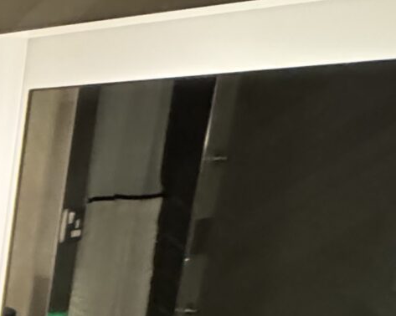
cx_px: -649
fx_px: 867
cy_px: 374
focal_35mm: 74
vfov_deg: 19.5
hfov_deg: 13.5
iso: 1250
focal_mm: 2.22
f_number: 2.2
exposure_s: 1/42
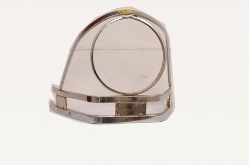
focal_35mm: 75
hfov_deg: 27.2
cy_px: 75
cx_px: 113
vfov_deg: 18.2
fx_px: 515
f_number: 11
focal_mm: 45
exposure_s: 1/125
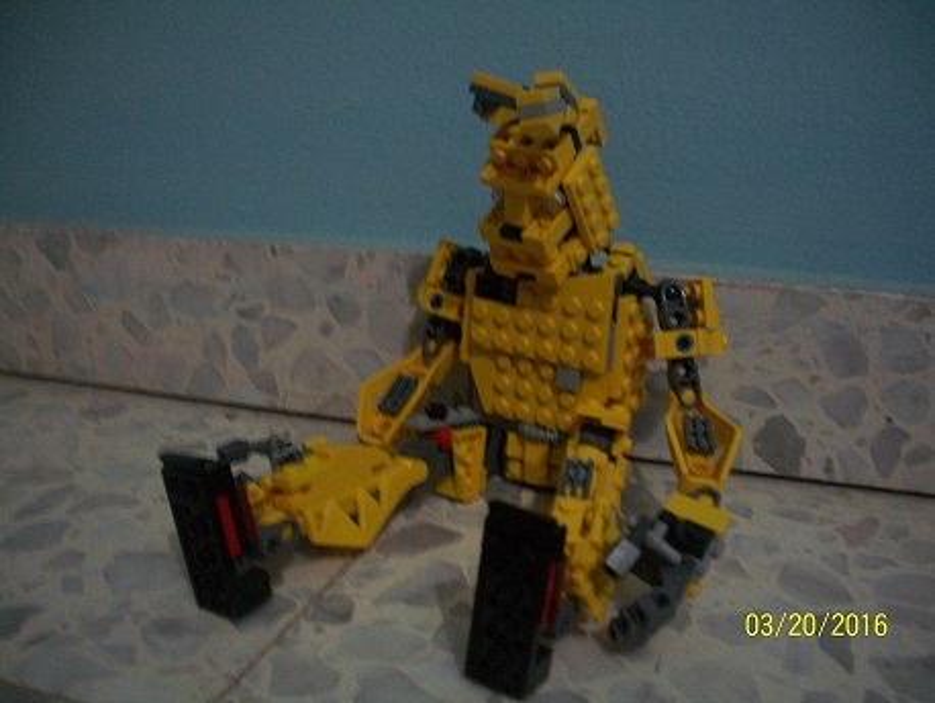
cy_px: 352
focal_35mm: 35
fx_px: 946
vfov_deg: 40.7
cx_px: 468
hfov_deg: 52.6
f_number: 3.1
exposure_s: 1/8
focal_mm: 6.3
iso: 320
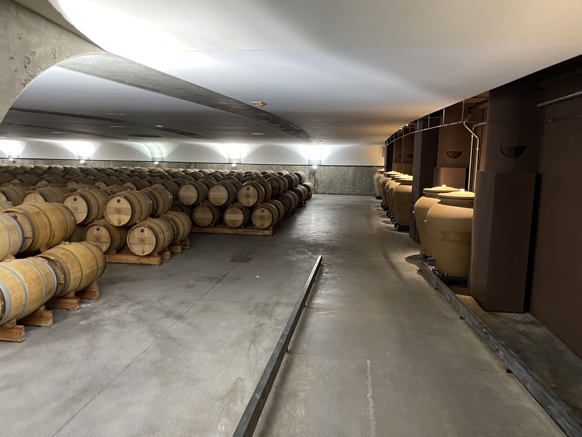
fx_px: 437
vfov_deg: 53.1
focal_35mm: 26
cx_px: 291
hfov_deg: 67.3
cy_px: 218
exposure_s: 1/33
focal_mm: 5.1
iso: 500
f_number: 1.6
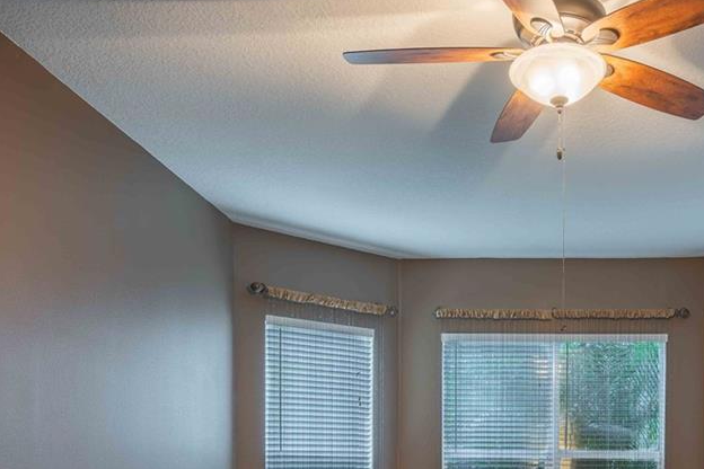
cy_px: 486
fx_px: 802
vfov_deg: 30.0
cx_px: 539
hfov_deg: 45.5
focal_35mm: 41
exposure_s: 1/10
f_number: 8
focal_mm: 16
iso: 200
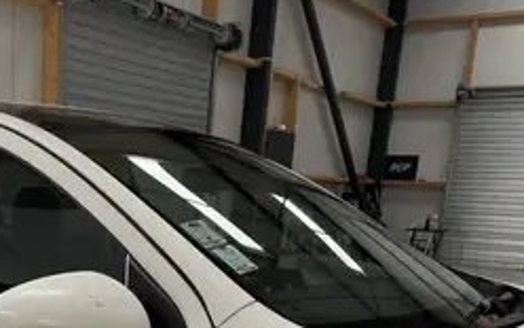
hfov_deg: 37.9
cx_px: 62
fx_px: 714
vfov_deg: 23.9
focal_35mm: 50
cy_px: 376
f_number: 1.78
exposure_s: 1/243
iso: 125
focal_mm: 6.76
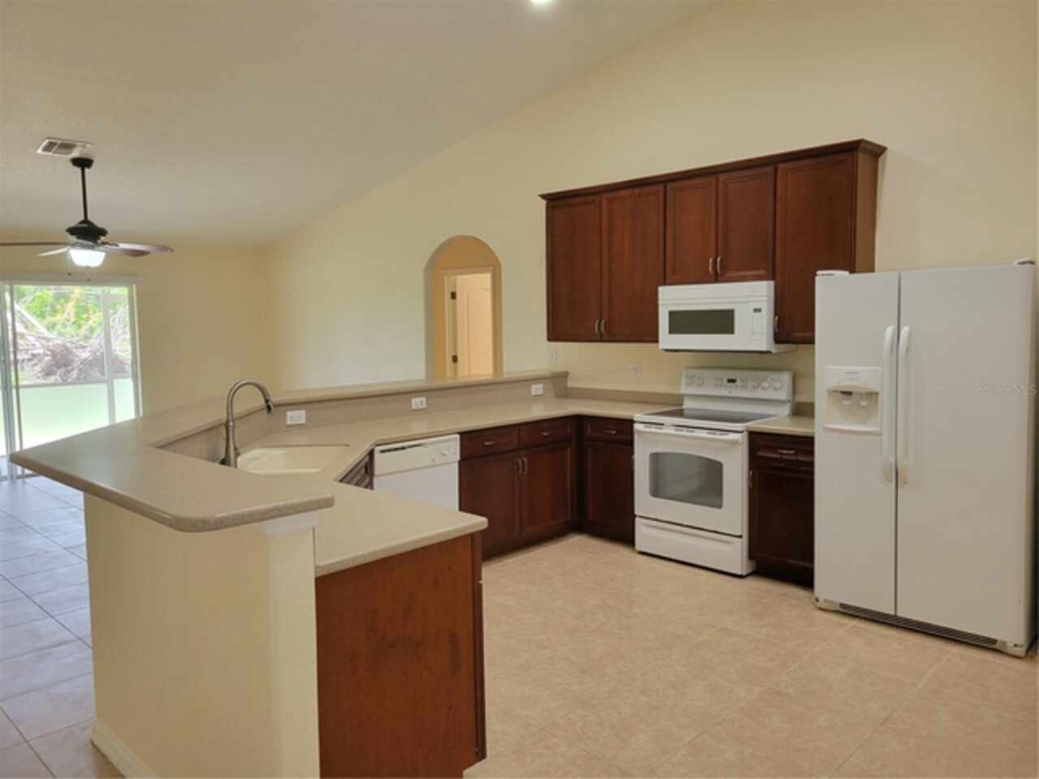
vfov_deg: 53.1
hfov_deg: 67.3
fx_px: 780
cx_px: 520
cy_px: 390
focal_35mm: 26
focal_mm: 5.4
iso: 200
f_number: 1.8
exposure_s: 1/60
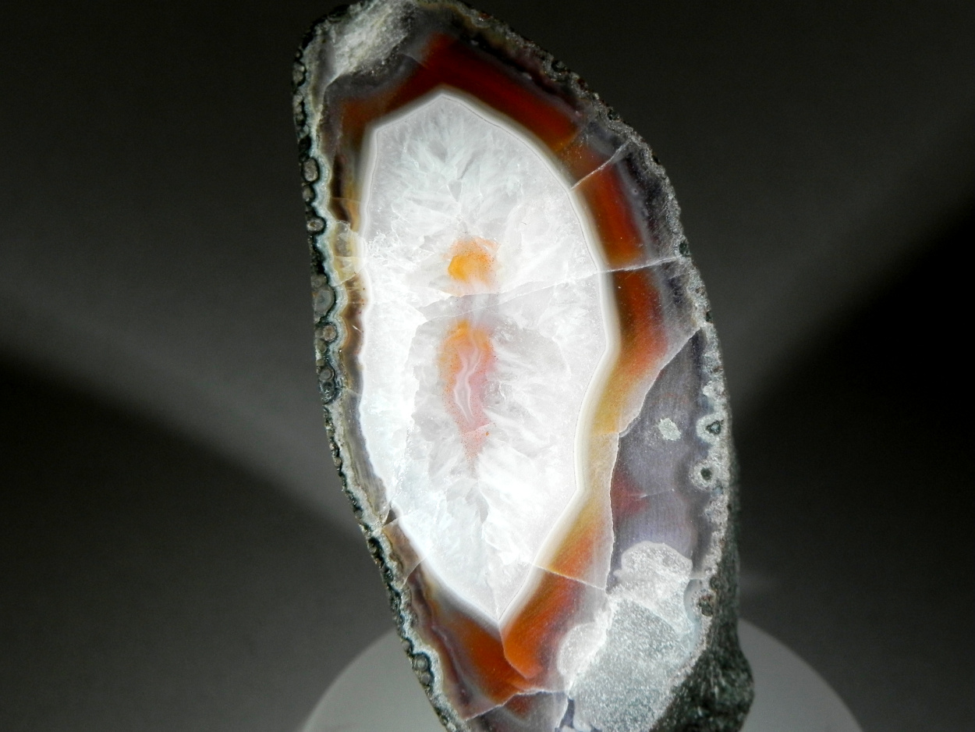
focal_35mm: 105
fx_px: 2958
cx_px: 488
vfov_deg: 14.1
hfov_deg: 18.7
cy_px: 366
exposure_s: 1/60
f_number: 7.1
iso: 160
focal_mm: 18.8
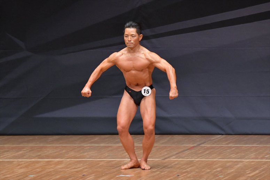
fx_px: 2361
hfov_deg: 6.5
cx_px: 135
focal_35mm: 315
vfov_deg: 4.4
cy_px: 90
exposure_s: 1/400
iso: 6400
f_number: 5.6
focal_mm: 210
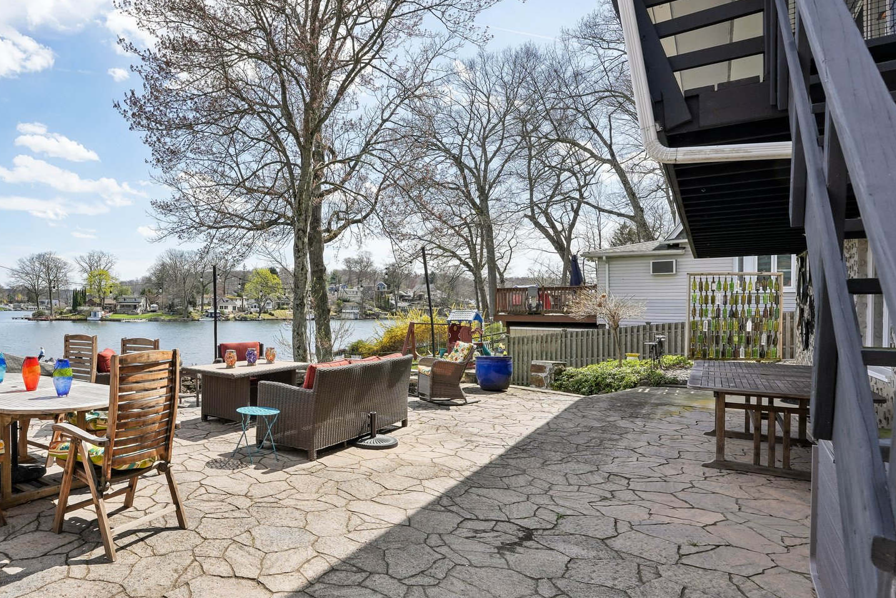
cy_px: 334
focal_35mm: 20
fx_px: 498
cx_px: 271
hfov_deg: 80.0
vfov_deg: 61.7
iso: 100
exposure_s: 1/200
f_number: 10
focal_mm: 14
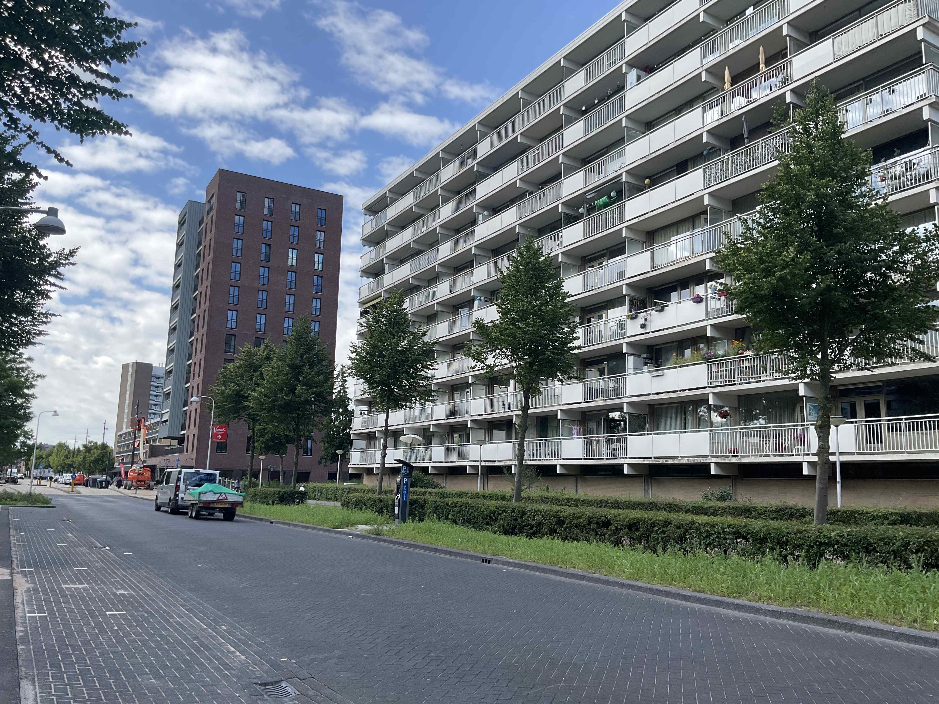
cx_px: 470
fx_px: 787
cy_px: 352
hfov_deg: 61.7
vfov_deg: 48.2
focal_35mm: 29
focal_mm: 3
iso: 16
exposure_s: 1/944
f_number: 1.8
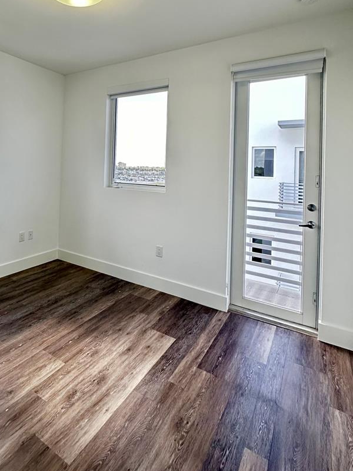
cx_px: 119
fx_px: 286
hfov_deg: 62.0
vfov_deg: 76.8
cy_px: 162
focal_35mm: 21
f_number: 2.2
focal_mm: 2.22
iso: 200
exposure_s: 1/99
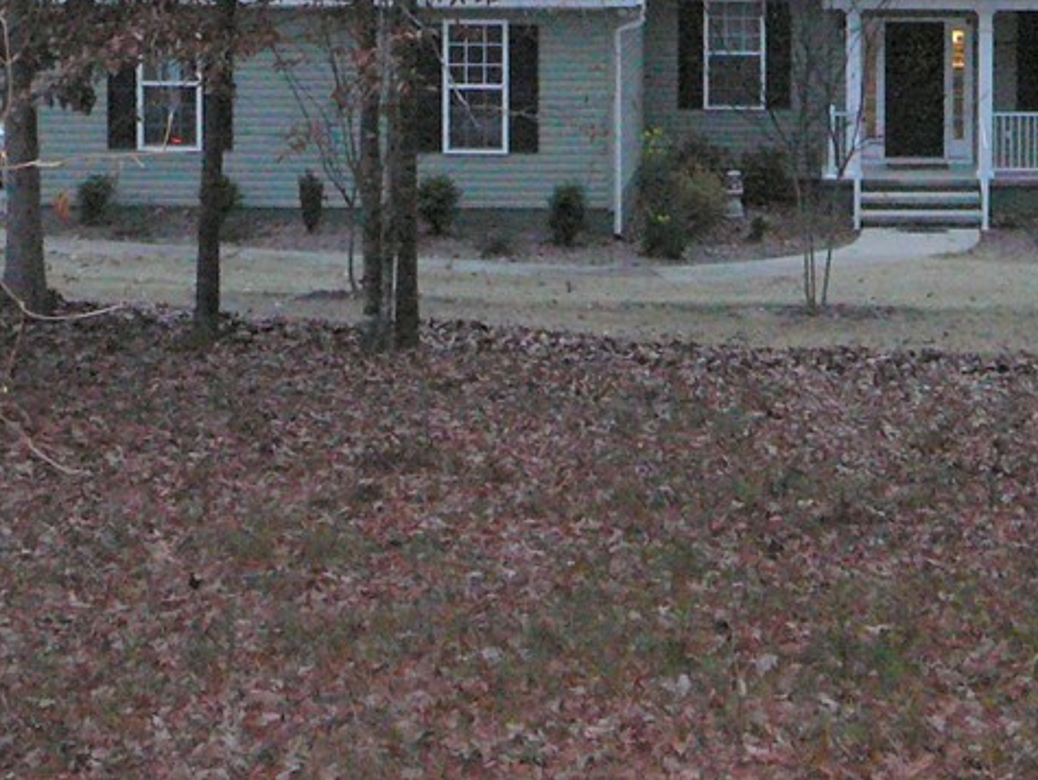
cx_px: 872
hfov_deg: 22.8
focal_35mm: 84
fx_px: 2521
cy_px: -22
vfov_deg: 17.2
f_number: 3
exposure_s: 1/30
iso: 400
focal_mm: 5.8
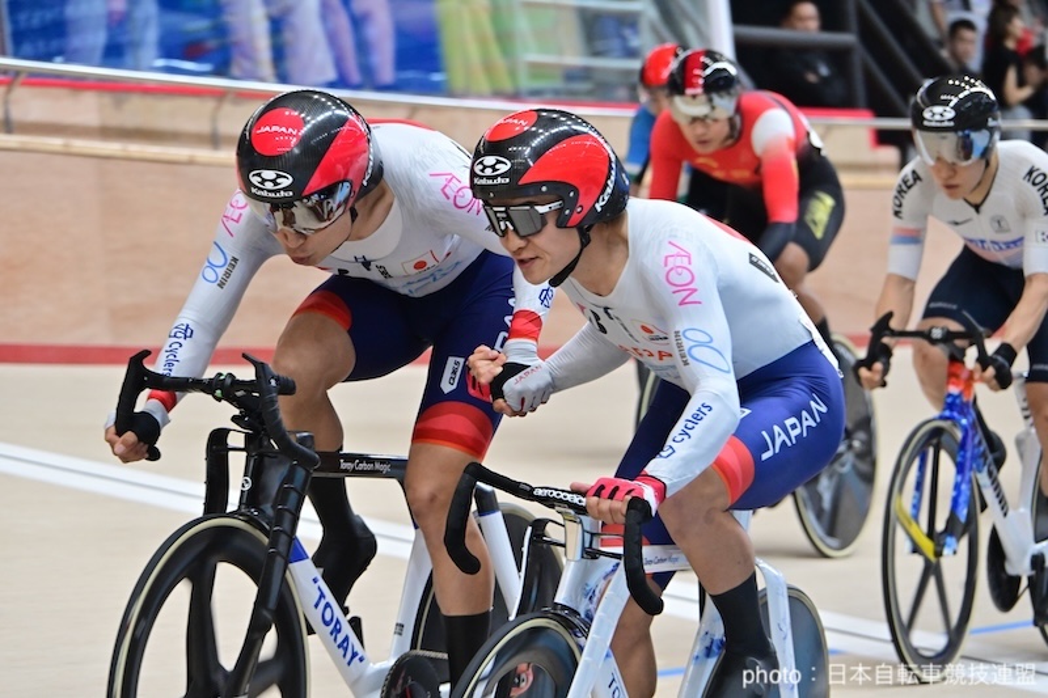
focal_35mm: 190
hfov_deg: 10.8
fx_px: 5530
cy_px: 349
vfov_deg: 7.2
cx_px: 524
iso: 4500
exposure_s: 1/400
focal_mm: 190
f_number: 8
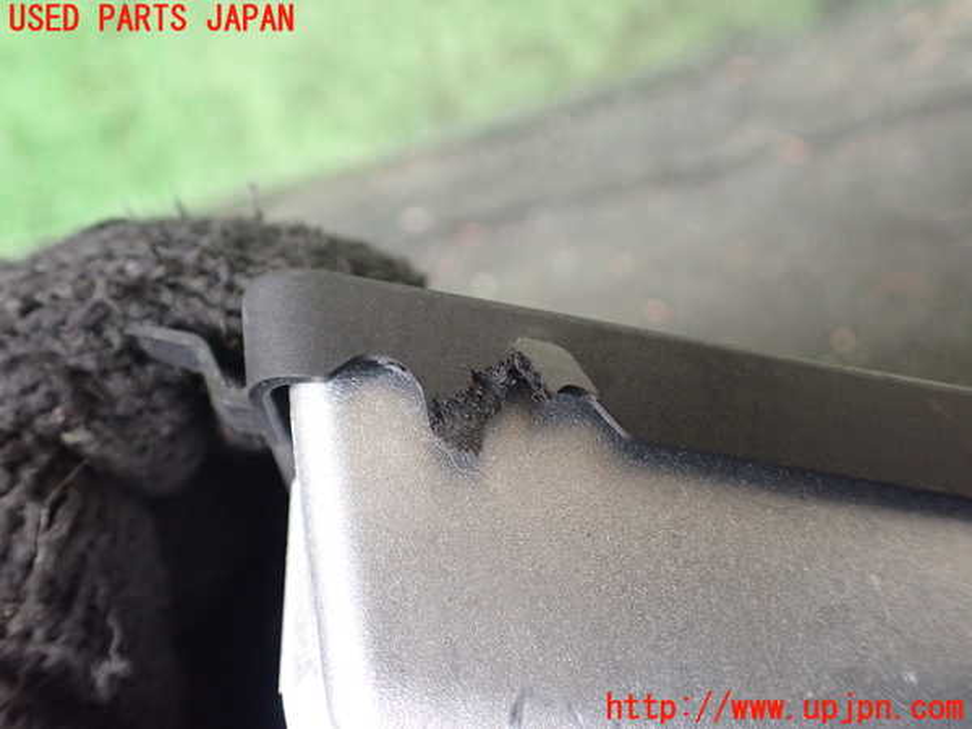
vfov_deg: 46.8
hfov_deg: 60.0
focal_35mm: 30
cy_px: 364
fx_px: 842
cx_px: 486
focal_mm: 5.4
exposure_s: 1/125
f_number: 2.3
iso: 640
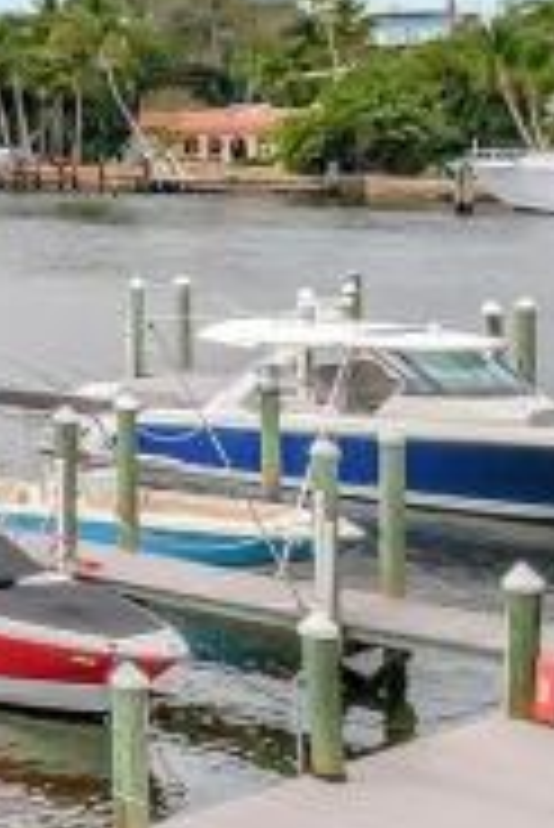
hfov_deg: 11.5
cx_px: -946
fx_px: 2027
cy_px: 90
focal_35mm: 88
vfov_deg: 22.6
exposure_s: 1/1600
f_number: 8
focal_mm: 10
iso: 1100
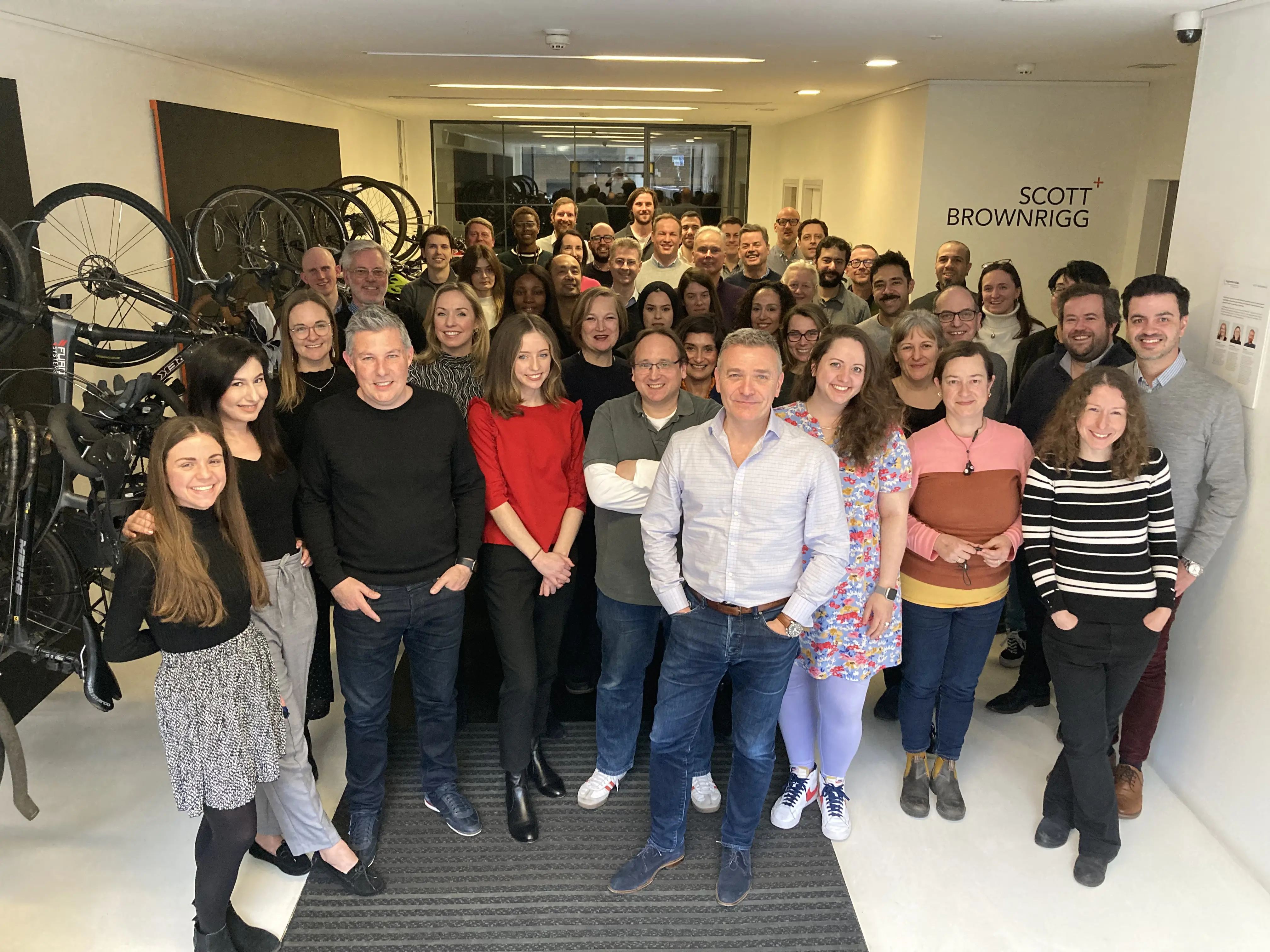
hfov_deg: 63.4
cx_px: 635
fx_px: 1027
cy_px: 476
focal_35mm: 28
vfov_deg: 49.7
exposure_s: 1/50
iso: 320
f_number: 1.8
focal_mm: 3.99
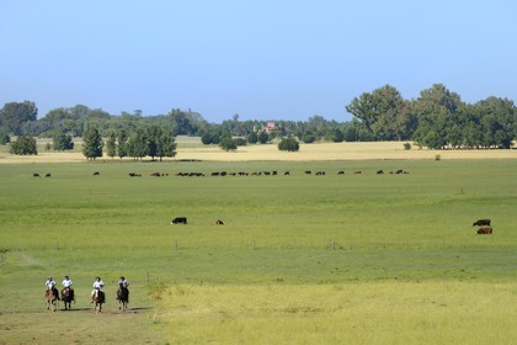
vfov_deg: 6.9
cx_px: 258
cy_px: 172
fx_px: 2872
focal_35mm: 200
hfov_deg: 10.3
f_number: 10
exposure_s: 1/320
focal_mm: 200
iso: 200
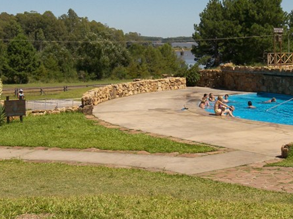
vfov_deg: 18.1
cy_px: 49
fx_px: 686
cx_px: 150
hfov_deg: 24.1
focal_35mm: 81
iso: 100
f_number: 3.6
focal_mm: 9.4
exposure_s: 1/2500
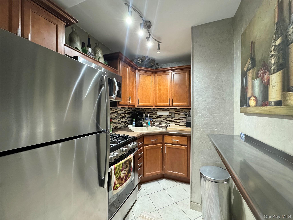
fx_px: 119
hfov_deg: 102.1
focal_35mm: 14
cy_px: 110
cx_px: 146
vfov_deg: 85.7
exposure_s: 1/60
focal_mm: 2.22
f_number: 2.2
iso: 800
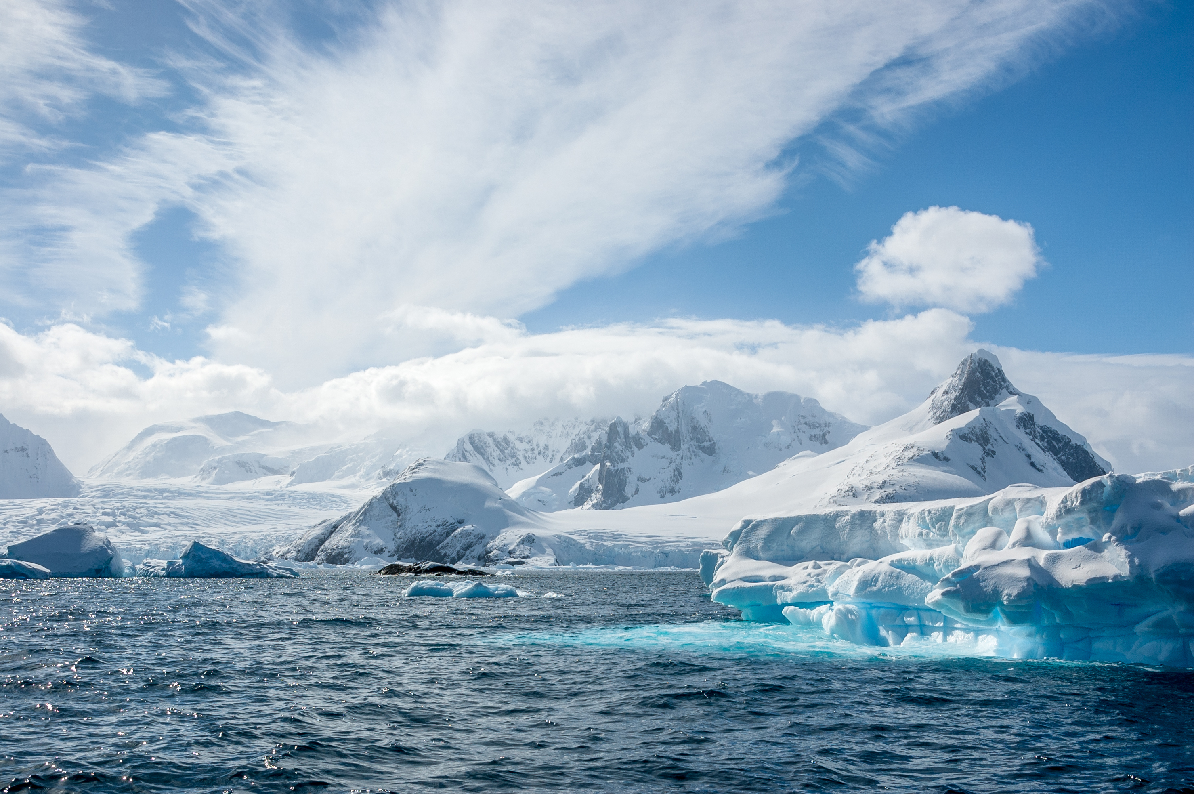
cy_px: 397
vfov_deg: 34.1
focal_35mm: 39
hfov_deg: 49.6
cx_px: 597
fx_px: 1292
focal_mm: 26
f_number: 13
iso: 200
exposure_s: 1/640
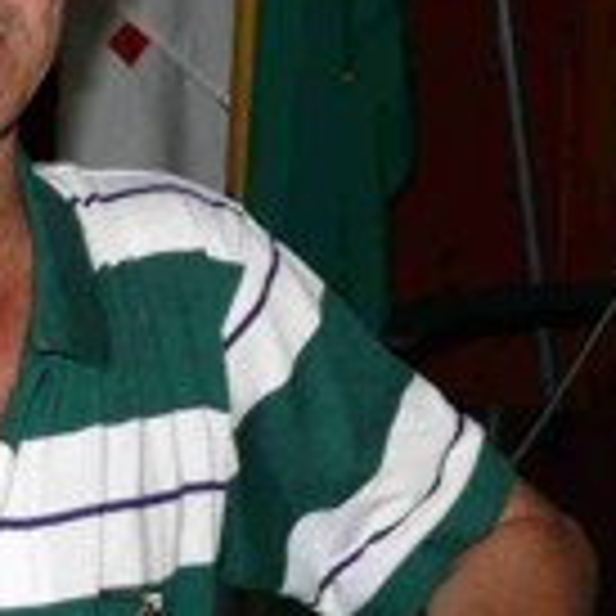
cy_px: 193
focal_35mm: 145
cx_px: 719
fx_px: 2919
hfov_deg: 11.8
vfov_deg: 12.0
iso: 100
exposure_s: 1/30
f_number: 2.8
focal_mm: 7.4
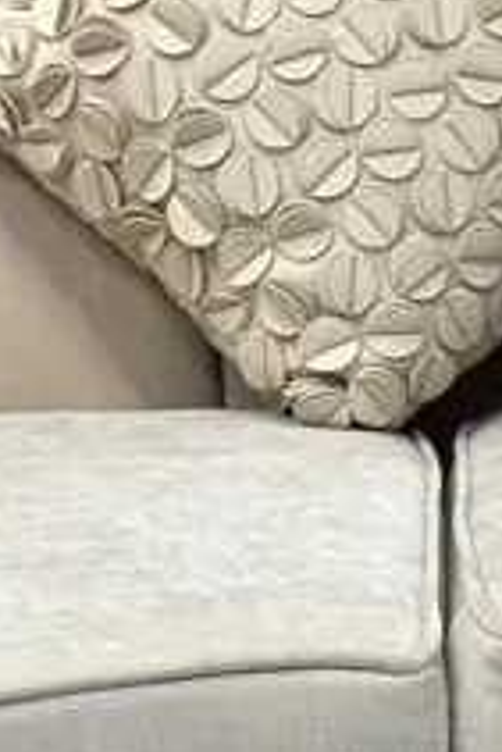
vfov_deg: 16.3
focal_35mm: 121
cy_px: 887
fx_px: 2527
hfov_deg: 11.2
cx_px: 534
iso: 125
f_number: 1.78
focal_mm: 6.86
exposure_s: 1/100
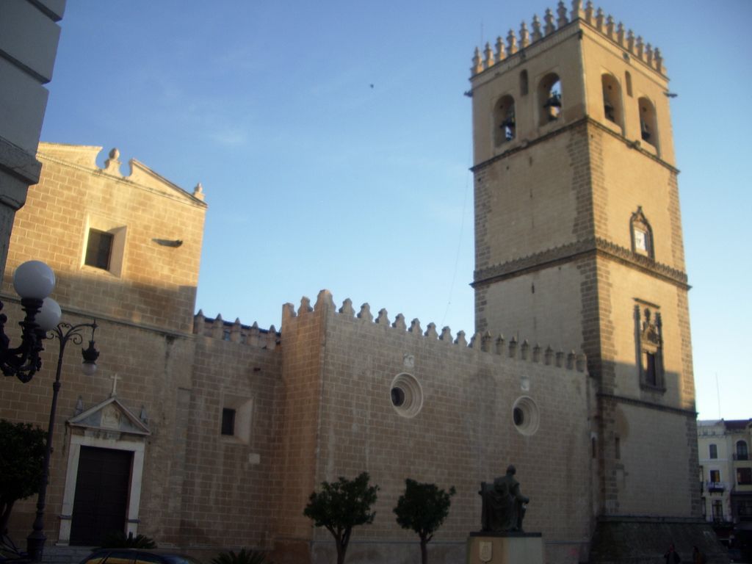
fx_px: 760
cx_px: 376
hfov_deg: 52.6
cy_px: 282
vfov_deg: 40.7
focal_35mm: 35
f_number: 2.6
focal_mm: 5.8
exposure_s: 1/320
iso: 50
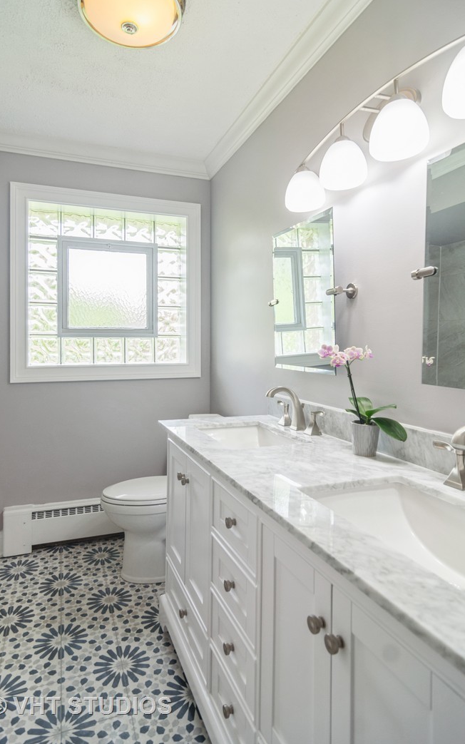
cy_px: 360
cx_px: 216
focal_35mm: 19
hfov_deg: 62.2
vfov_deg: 88.0
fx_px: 385
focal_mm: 12
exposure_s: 1/50
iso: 200
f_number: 8
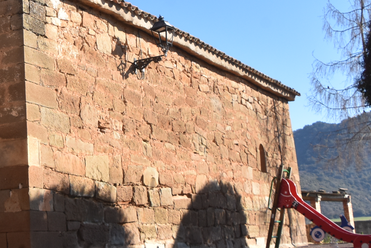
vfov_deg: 18.6
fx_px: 732
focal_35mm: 71
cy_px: -9
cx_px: 36
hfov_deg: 27.4
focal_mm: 18
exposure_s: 1/500
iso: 500
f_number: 11
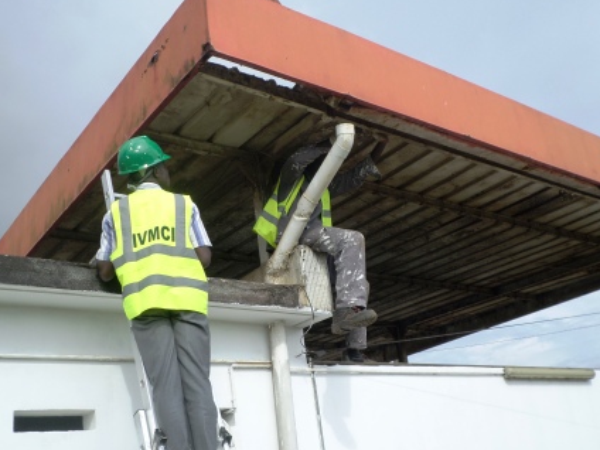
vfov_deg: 37.7
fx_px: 659
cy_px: 218
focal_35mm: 38
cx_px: 294
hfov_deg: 49.0
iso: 80
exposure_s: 1/750
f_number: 3
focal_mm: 6.5
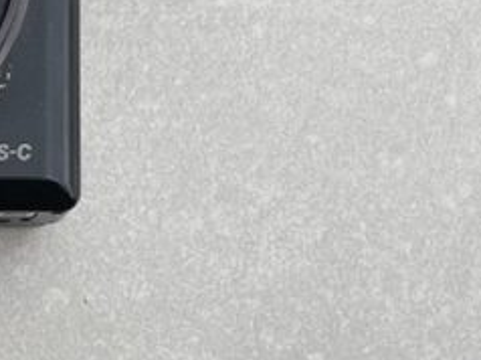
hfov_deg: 11.3
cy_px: 346
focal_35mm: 168
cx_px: -216
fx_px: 2332
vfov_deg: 8.8
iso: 32
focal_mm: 5.1
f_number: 1.6
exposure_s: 1/1011
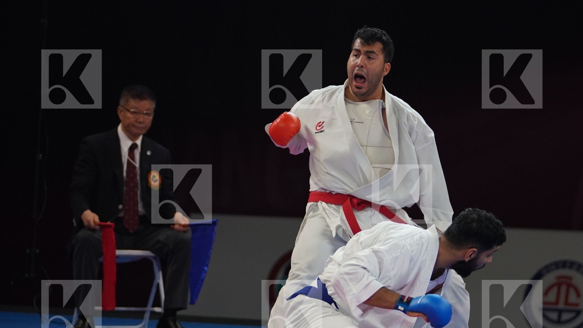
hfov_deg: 9.5
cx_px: 292
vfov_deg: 5.3
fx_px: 3509
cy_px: 194
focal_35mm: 227
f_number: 2.8
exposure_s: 1/1000
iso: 1600
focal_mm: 144
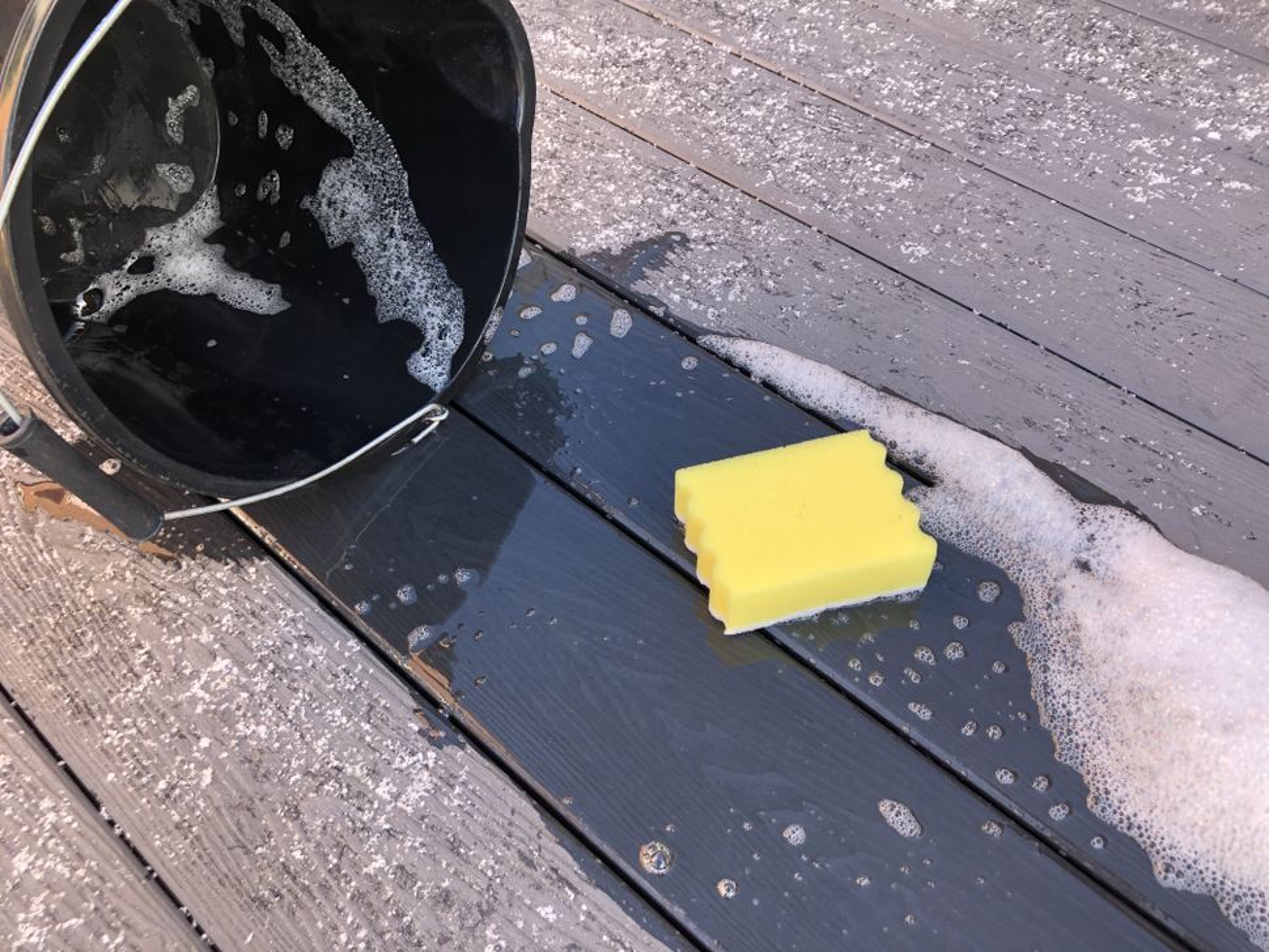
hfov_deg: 63.4
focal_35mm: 28
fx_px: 1027
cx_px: 634
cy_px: 476
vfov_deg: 49.8
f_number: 1.8
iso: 32
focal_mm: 3.99
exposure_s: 1/120
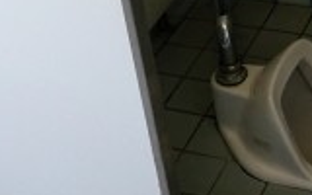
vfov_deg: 9.6
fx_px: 1037
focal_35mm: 122
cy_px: -259
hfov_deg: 16.9
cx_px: 284
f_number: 4
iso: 640
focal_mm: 16
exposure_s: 1/160
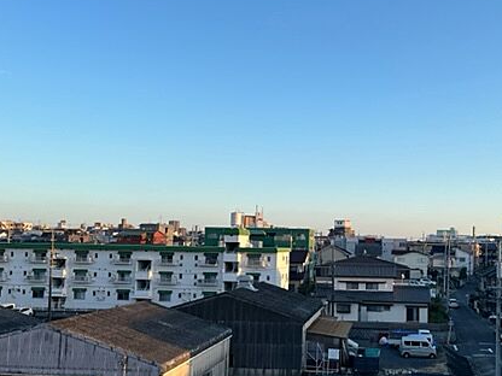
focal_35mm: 40
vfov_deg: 36.0
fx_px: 580
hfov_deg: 46.0
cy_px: 194
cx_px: 340
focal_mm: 5.1
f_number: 1.6
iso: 50
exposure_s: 1/1186
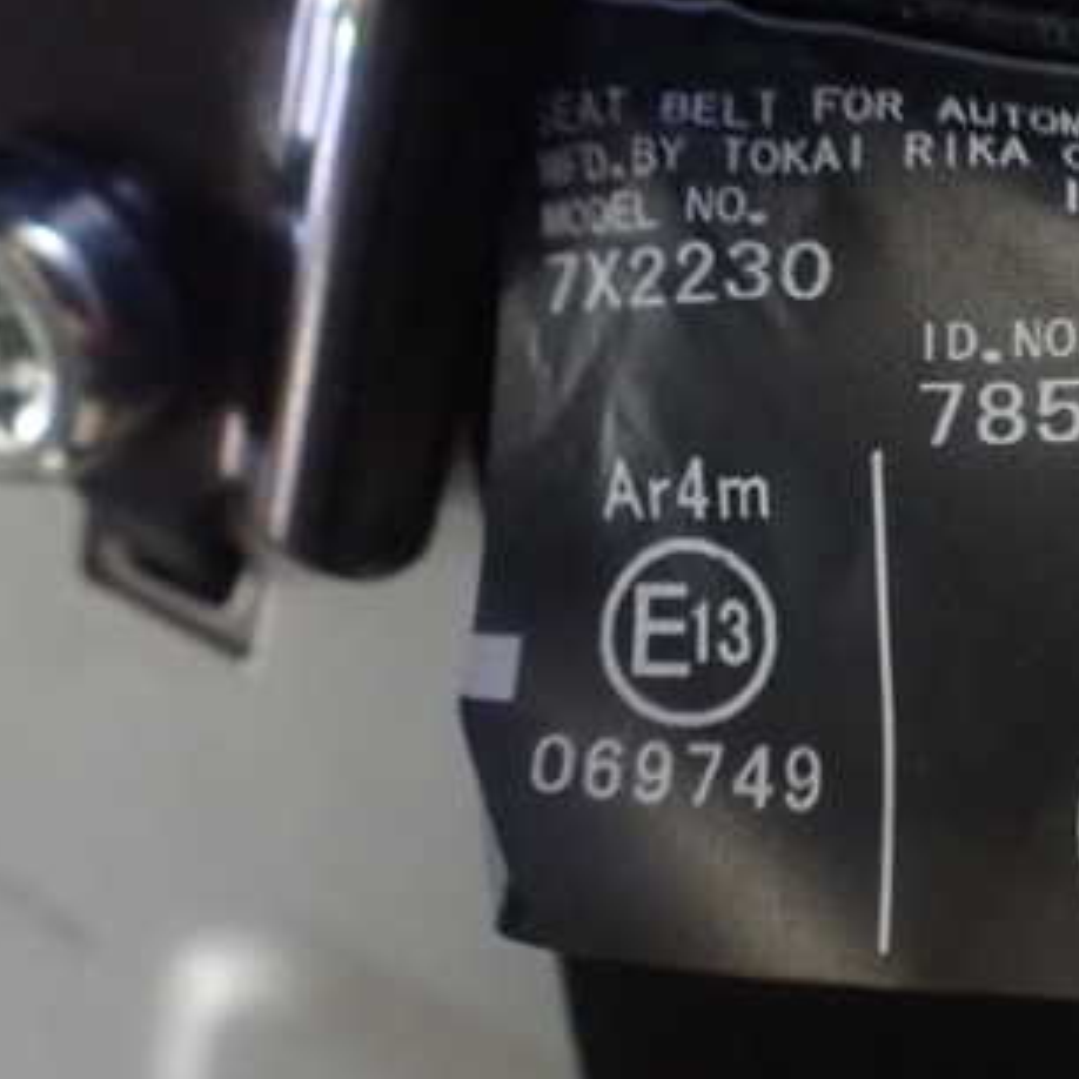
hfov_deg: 31.9
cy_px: 473
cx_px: 860
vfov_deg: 32.7
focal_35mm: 52
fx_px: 1834
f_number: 2.3
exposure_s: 1/30
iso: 1600
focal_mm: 5.4
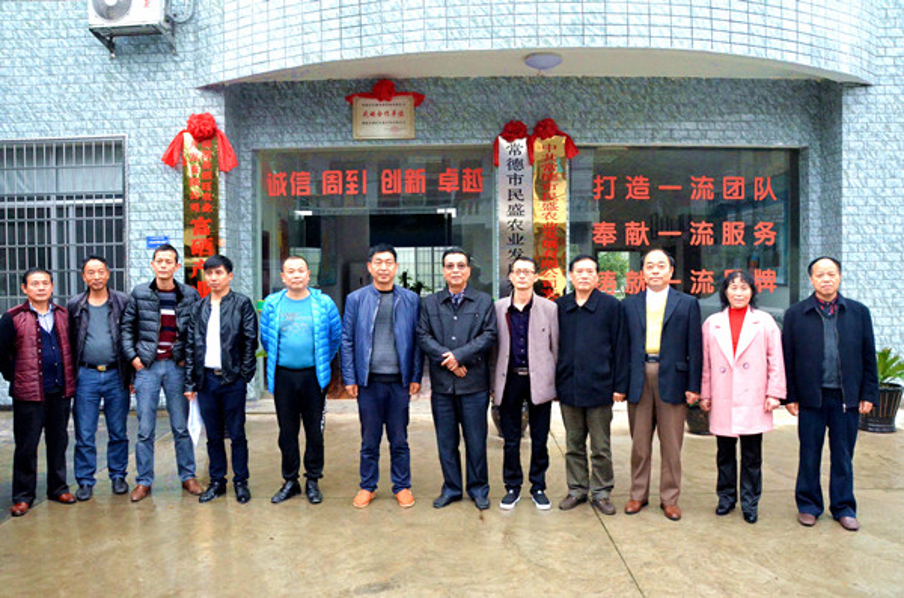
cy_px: 299
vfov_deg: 47.7
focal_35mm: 27
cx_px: 452
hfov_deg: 67.5
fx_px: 676
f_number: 9
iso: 5000
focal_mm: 18
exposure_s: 1/320
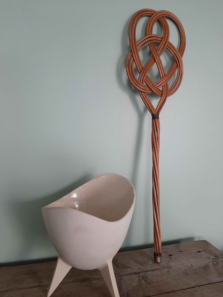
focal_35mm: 26
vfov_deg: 67.3
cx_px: 112
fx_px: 223
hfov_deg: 53.1
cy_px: 148
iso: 160
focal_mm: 3.93
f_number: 1.7
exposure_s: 1/30
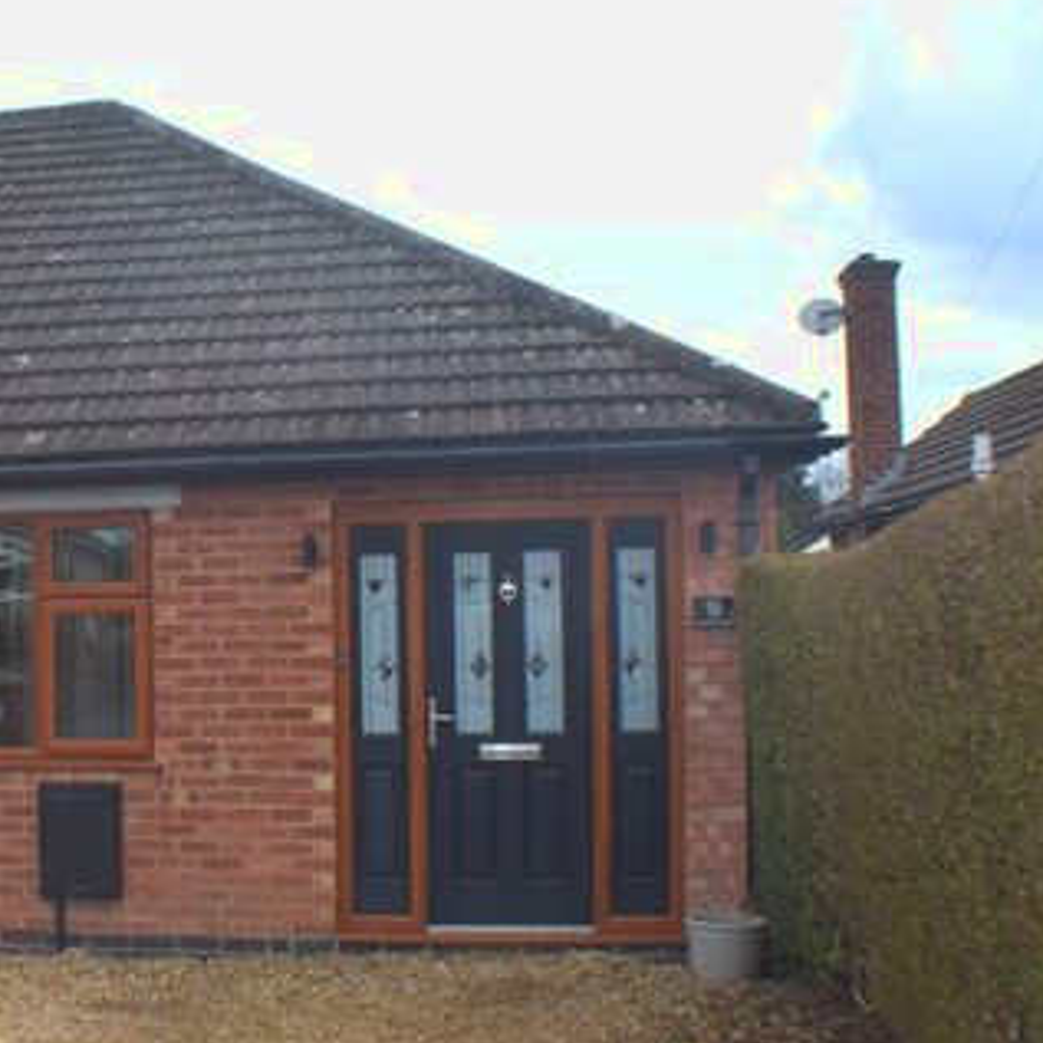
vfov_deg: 27.7
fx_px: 2114
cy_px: 558
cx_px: 95
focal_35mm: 62
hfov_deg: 26.7
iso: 100
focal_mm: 22
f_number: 7.1
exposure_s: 1/200
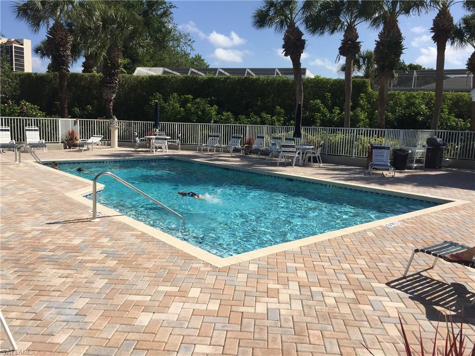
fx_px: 398
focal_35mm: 29
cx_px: 238
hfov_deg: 61.7
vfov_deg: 48.2
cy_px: 178
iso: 32
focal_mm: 4.15
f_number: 2.2
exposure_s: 1/2639
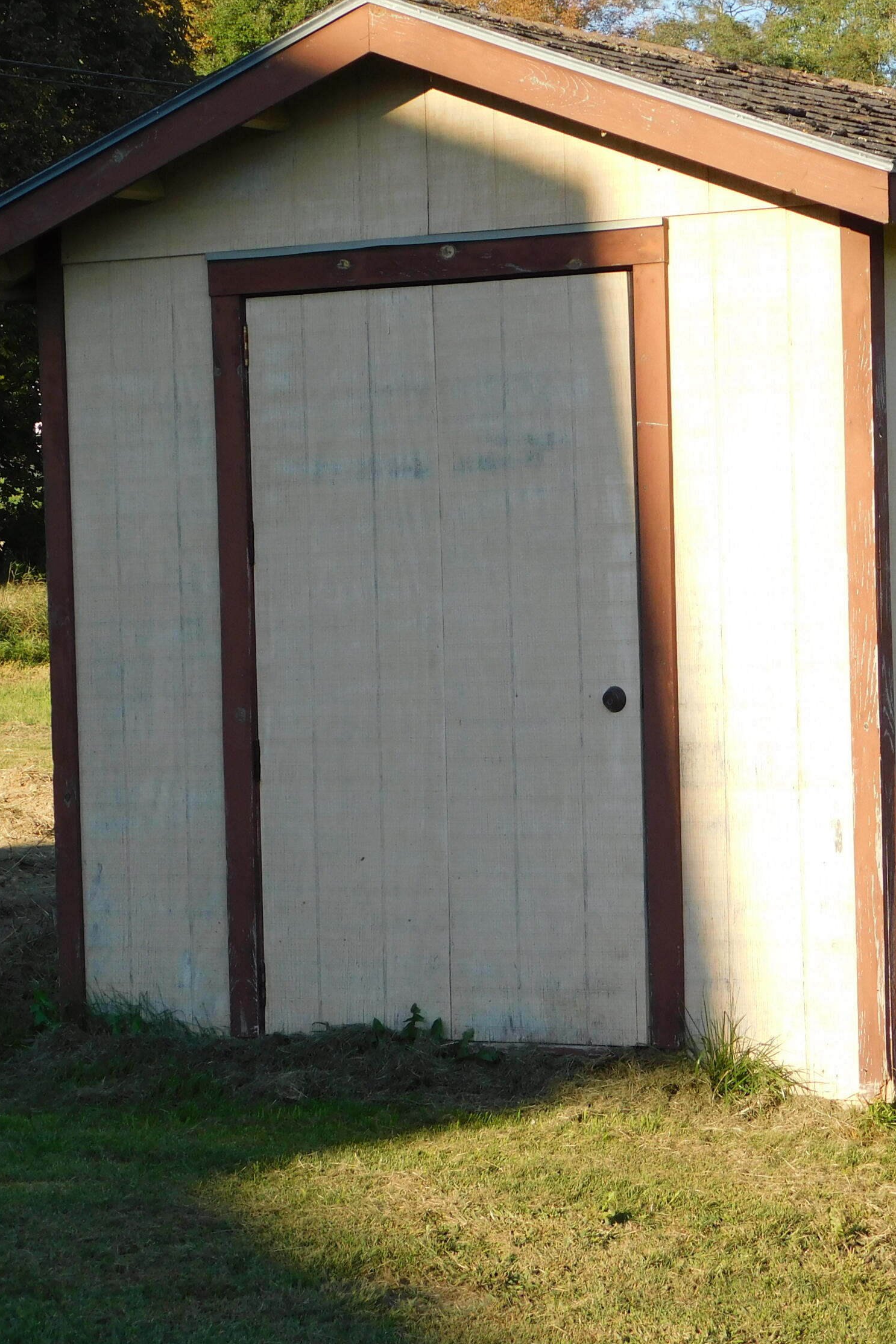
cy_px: 672
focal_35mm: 112
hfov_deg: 12.2
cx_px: 639
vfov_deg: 18.3
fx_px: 4181
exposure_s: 1/400
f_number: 4.4
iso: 125
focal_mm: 14.2
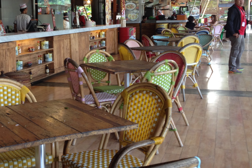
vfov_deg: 22.2
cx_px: 80
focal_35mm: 61
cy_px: 58
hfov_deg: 32.5
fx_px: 427
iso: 50
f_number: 2.4
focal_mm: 4.28
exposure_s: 1/30
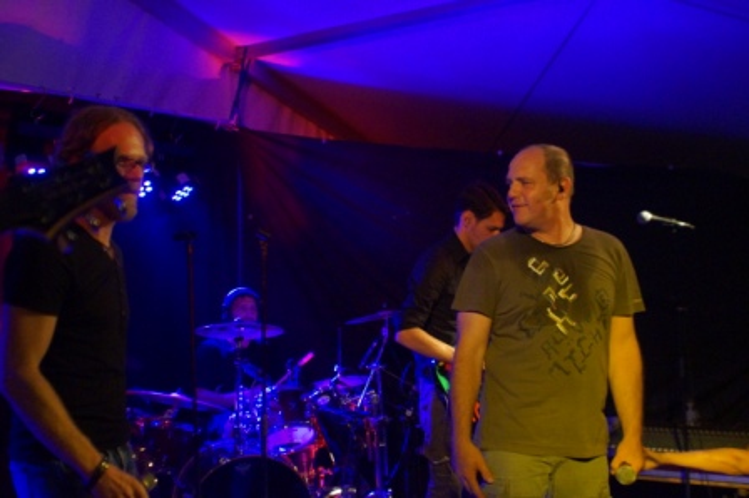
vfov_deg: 31.8
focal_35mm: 42
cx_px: 374
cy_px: 249
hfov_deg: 46.4
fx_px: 873
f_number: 4
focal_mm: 28
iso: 3200
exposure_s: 1/160
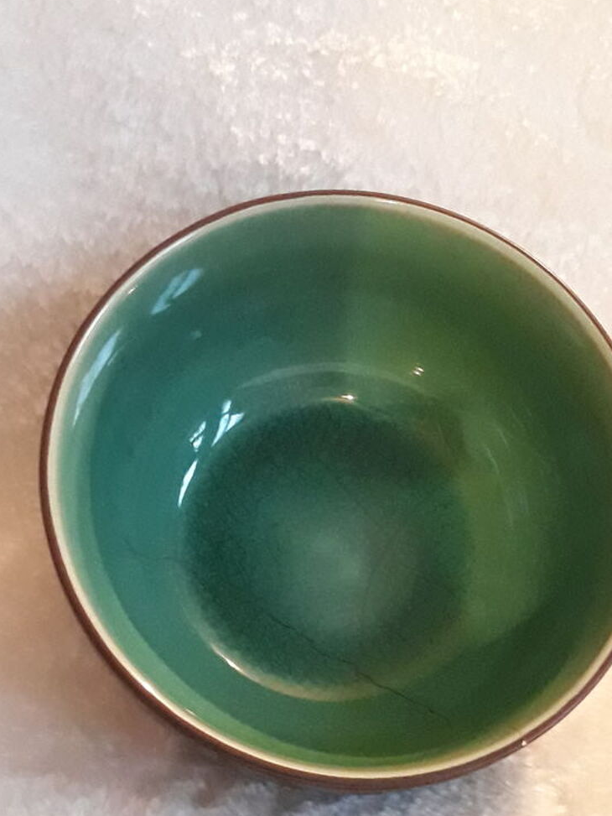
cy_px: 479
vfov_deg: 49.9
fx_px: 872
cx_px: 360
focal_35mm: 37
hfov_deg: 38.5
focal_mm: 3.71
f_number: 1.7
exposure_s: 1/20
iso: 500
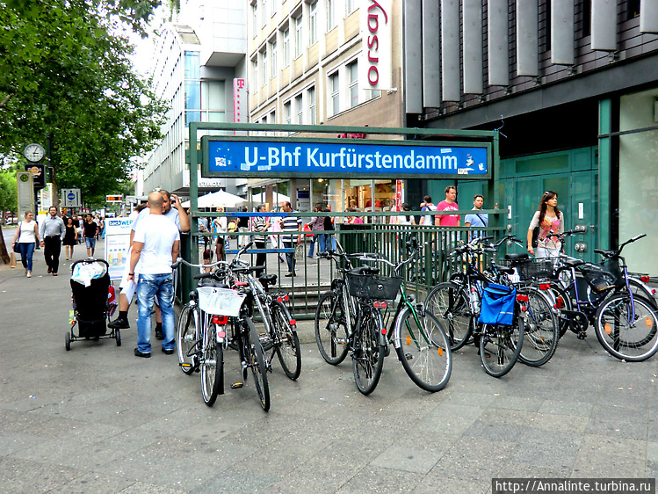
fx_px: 646
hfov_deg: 54.0
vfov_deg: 41.8
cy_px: 247
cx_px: 329
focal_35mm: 34
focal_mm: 6.1
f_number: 3.6
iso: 100
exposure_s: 1/60
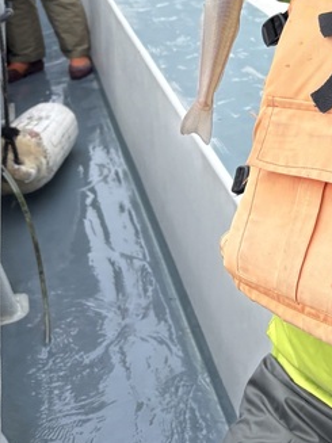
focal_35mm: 68
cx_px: 388
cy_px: -66
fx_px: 870
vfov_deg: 26.0
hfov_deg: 20.4
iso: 50
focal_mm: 5.96
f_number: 1.6
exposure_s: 1/1543
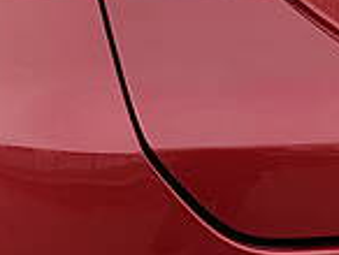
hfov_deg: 12.8
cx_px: 571
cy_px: -7
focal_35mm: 142
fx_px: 1393
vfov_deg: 10.4
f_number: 1.7
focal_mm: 4.2
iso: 40
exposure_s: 1/696
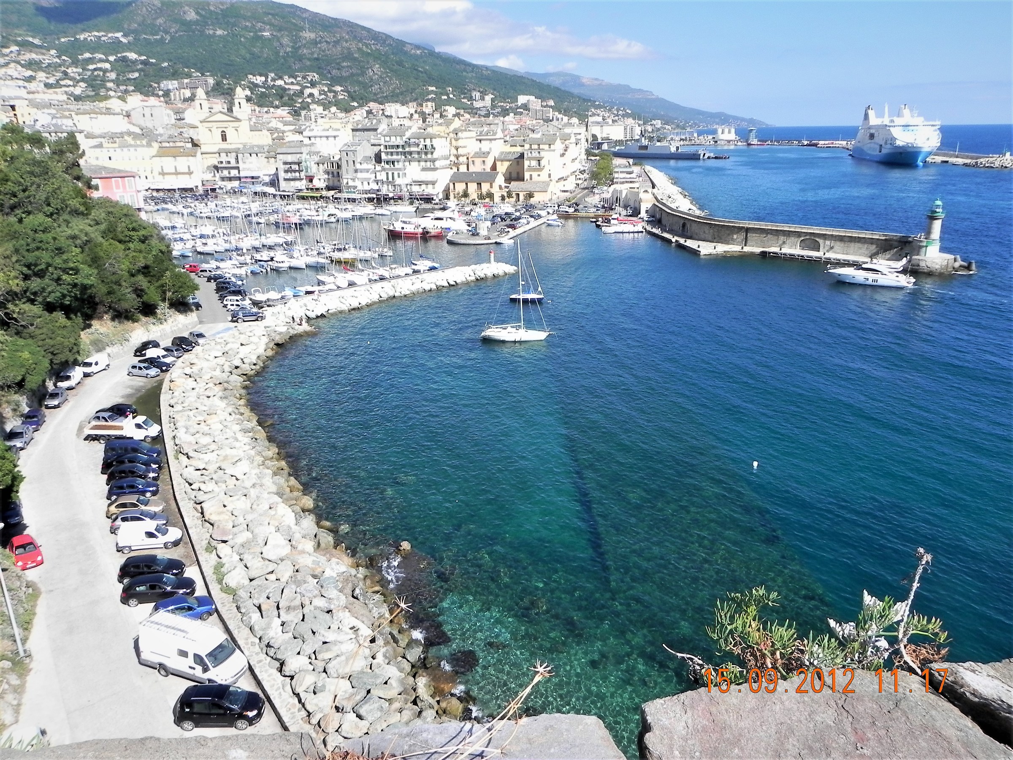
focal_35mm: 26
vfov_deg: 53.1
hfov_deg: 67.3
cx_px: 506
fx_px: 761
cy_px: 380
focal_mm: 4.6
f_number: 7.1
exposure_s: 1/344
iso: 160
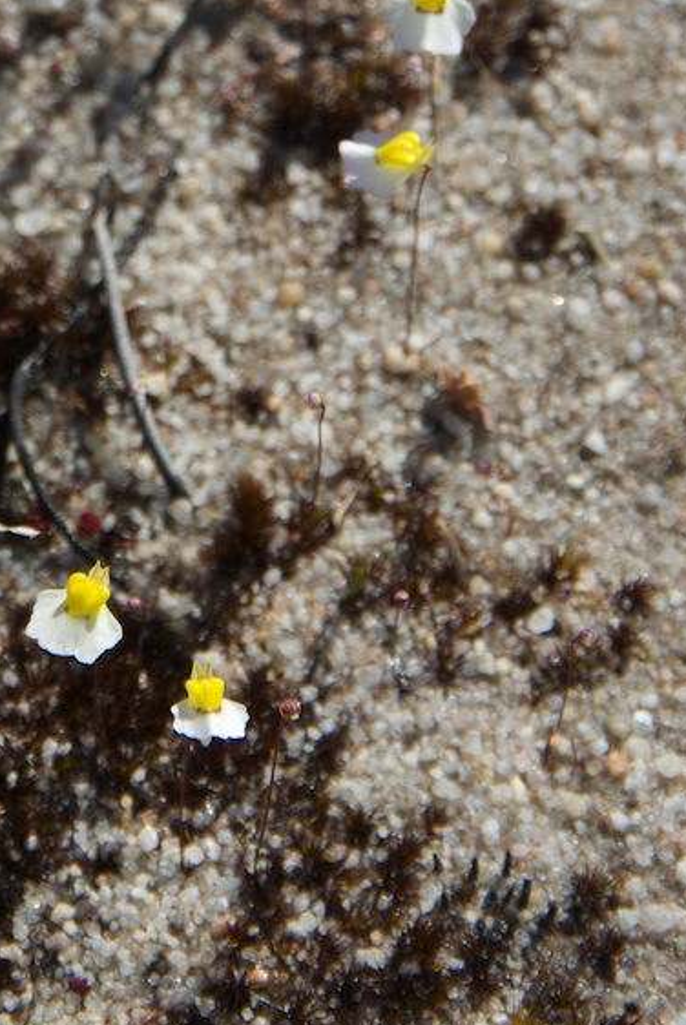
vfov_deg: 4.5
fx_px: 12944
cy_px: 314
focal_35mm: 454
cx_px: 138
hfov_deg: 3.0
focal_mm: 170
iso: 200
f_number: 13
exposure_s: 1/250
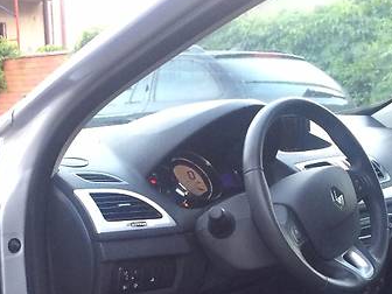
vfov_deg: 20.4
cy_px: 318
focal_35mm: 69
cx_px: 119
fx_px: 781
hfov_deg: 27.9
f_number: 2.2
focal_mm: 4.2
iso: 200
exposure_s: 1/33
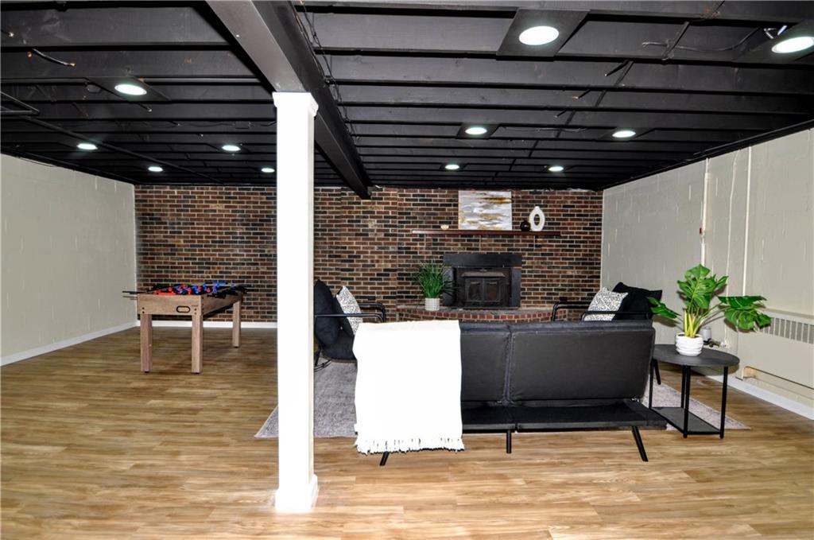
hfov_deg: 90.1
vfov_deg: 67.2
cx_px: 407
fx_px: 406
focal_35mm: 18
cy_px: 270
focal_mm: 12
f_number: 3.8
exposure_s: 1/60
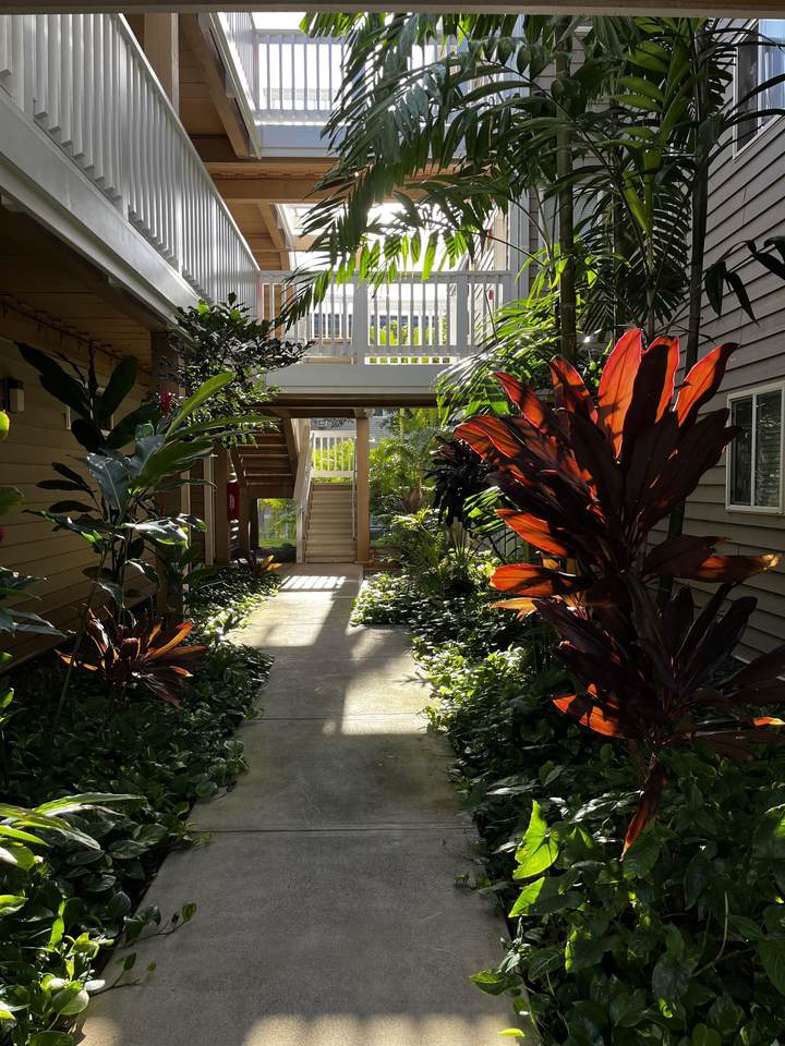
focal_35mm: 26
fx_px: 786
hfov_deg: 53.1
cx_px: 392
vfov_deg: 67.3
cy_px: 523
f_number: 1.6
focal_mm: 5.1
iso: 40
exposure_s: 1/269
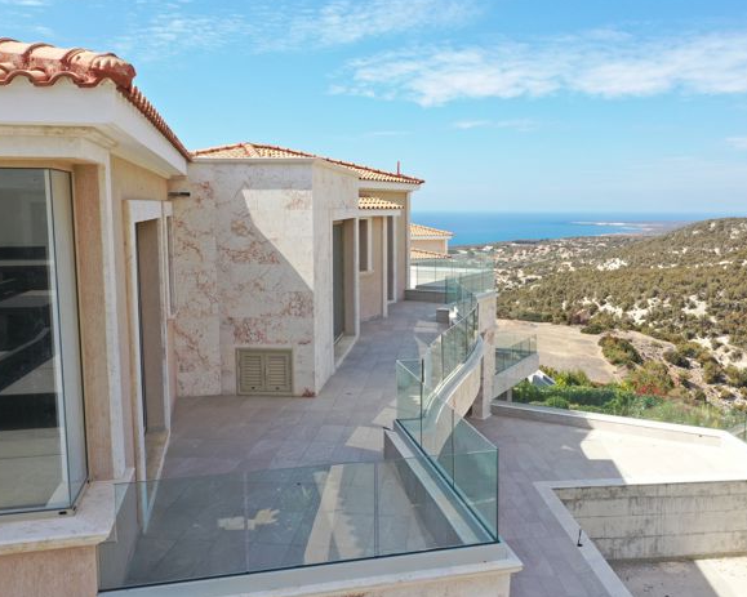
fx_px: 707
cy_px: 297
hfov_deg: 55.5
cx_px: 416
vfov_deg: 45.8
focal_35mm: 32
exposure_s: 1/320
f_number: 5.6
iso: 100
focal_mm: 10.26
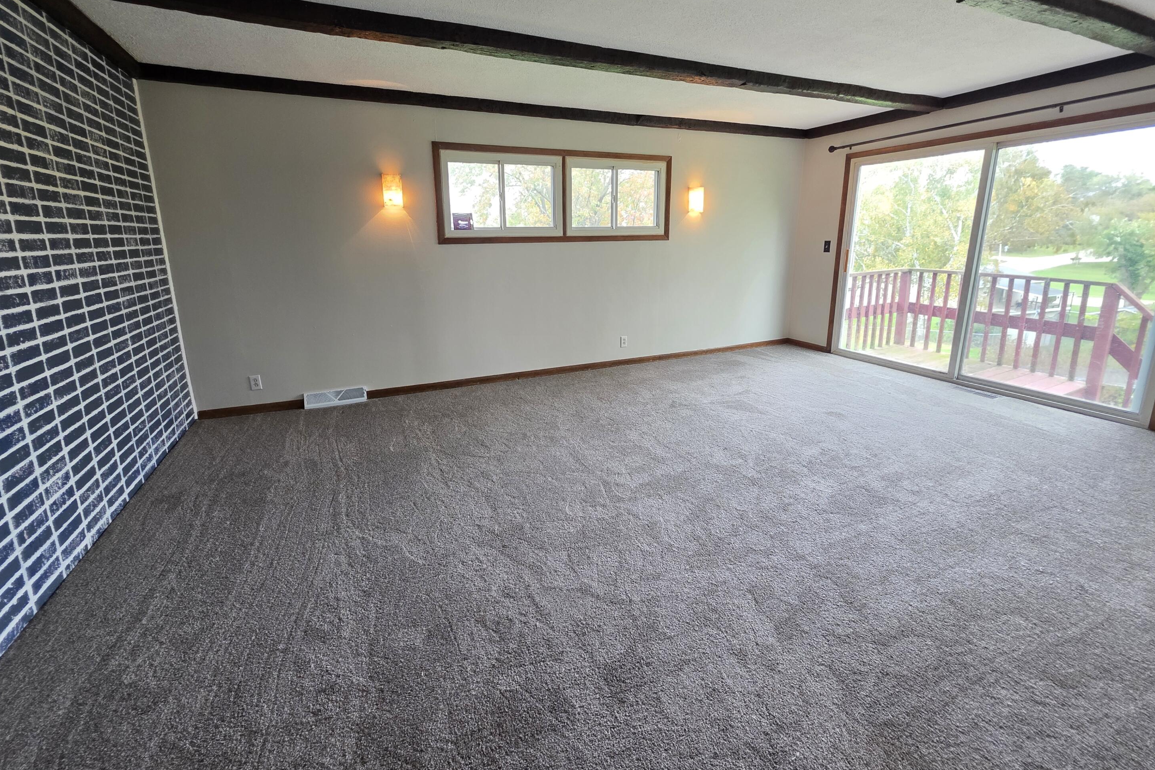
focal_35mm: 14
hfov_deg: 104.2
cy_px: 336
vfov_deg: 80.8
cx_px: 558
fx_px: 449
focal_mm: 2.2
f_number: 1.9
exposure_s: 1/60
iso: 200
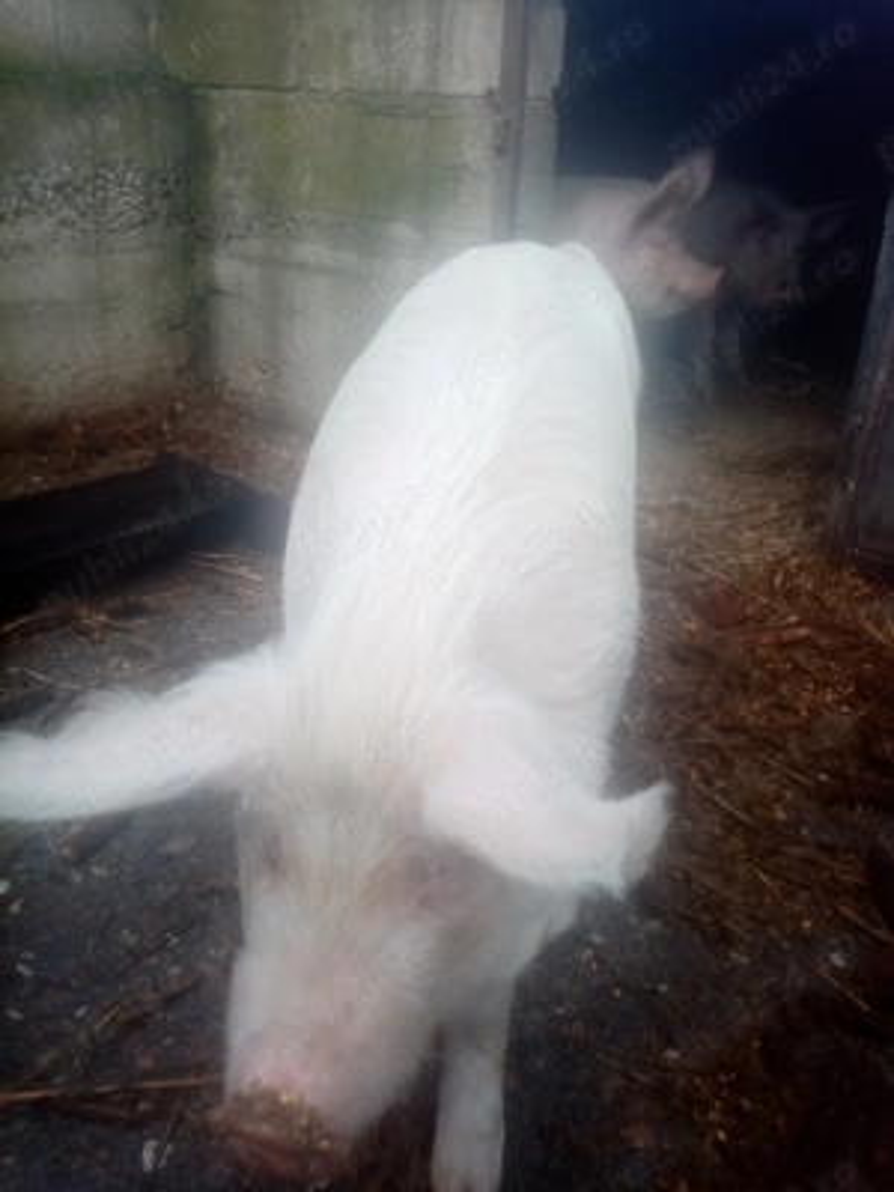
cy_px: 596
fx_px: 895
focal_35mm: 26
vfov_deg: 67.3
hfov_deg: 53.1
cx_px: 447
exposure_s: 1/133
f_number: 1.8
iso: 113
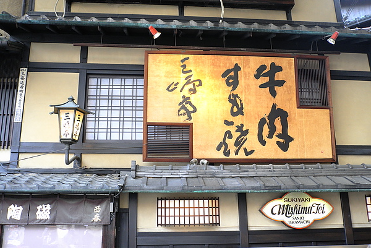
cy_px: 124
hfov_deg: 54.4
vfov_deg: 37.9
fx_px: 361
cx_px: 186
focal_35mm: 35
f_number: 2.8
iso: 1600
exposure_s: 1/250
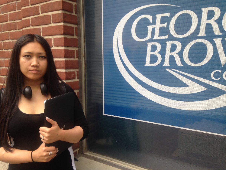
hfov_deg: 55.4
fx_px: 215
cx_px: 113
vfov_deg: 42.9
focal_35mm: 33
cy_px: 85
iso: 50
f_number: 2.4
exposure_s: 1/60
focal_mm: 4.12
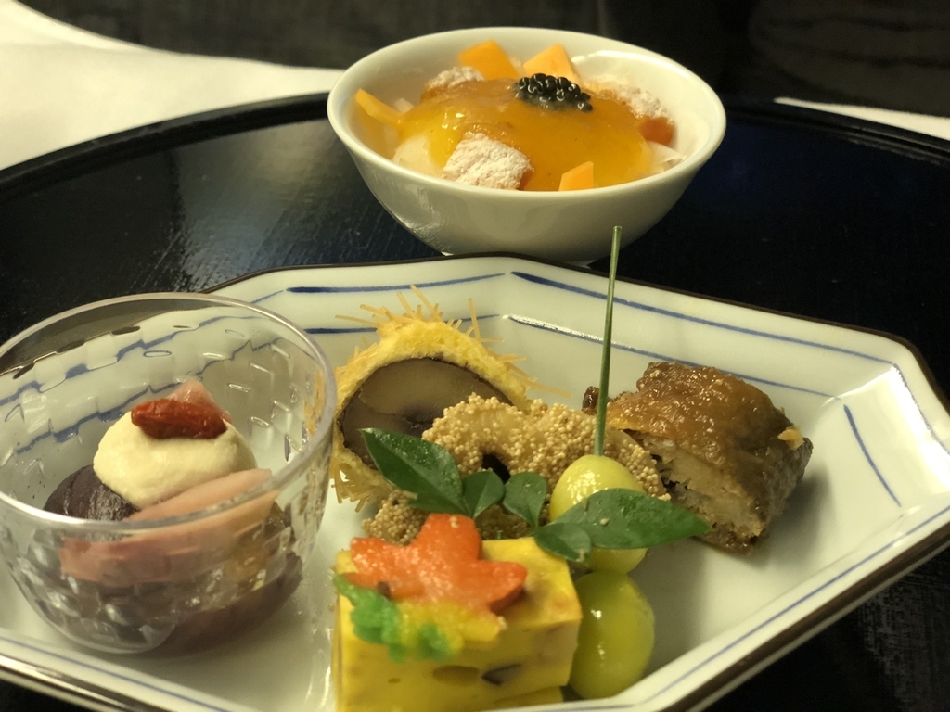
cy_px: 356
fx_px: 1427
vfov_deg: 28.0
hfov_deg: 36.8
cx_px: 475
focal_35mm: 52
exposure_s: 1/28
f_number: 2.4
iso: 160
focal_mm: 6
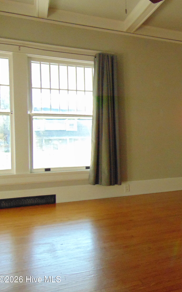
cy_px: 144
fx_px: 286
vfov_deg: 54.0
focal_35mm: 36
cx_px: 195
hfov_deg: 31.7
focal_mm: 4.5
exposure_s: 1/30
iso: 100
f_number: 3
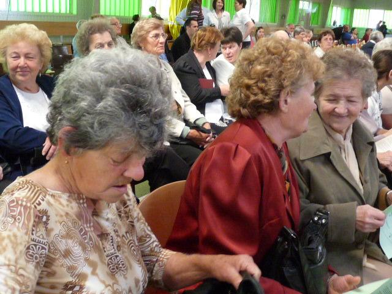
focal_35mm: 44
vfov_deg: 32.9
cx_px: 196
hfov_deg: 42.9
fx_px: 498
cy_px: 147
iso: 500
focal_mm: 4.8
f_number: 2.8
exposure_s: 1/60
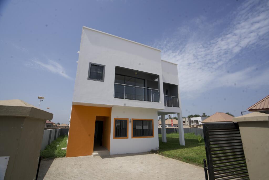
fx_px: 120
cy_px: 90
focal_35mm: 16
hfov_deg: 96.7
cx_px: 134
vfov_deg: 73.8
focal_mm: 16
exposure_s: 1/200
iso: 100
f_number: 10
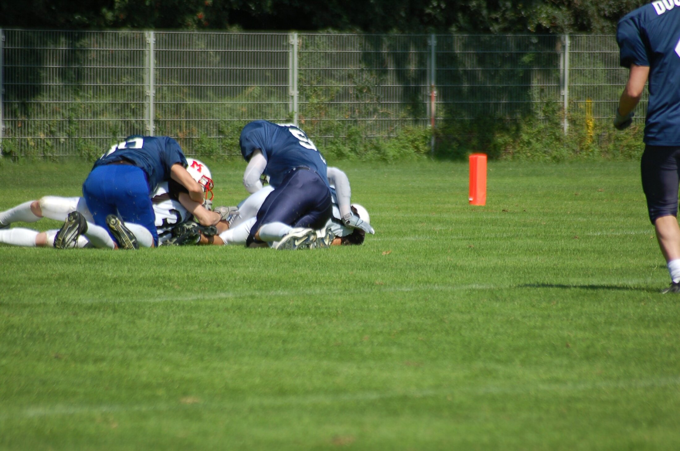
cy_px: 226
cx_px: 340
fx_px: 7636
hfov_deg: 5.1
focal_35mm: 405
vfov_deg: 3.4
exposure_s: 1/1000
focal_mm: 270
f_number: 5.6
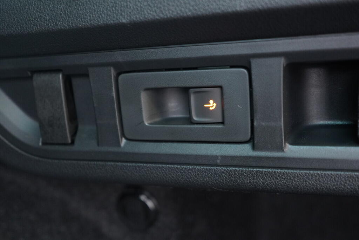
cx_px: 180
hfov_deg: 53.1
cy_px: 120
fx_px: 359
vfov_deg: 36.9
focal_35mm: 36
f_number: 2.8
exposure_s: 1/40
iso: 1250
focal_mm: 24
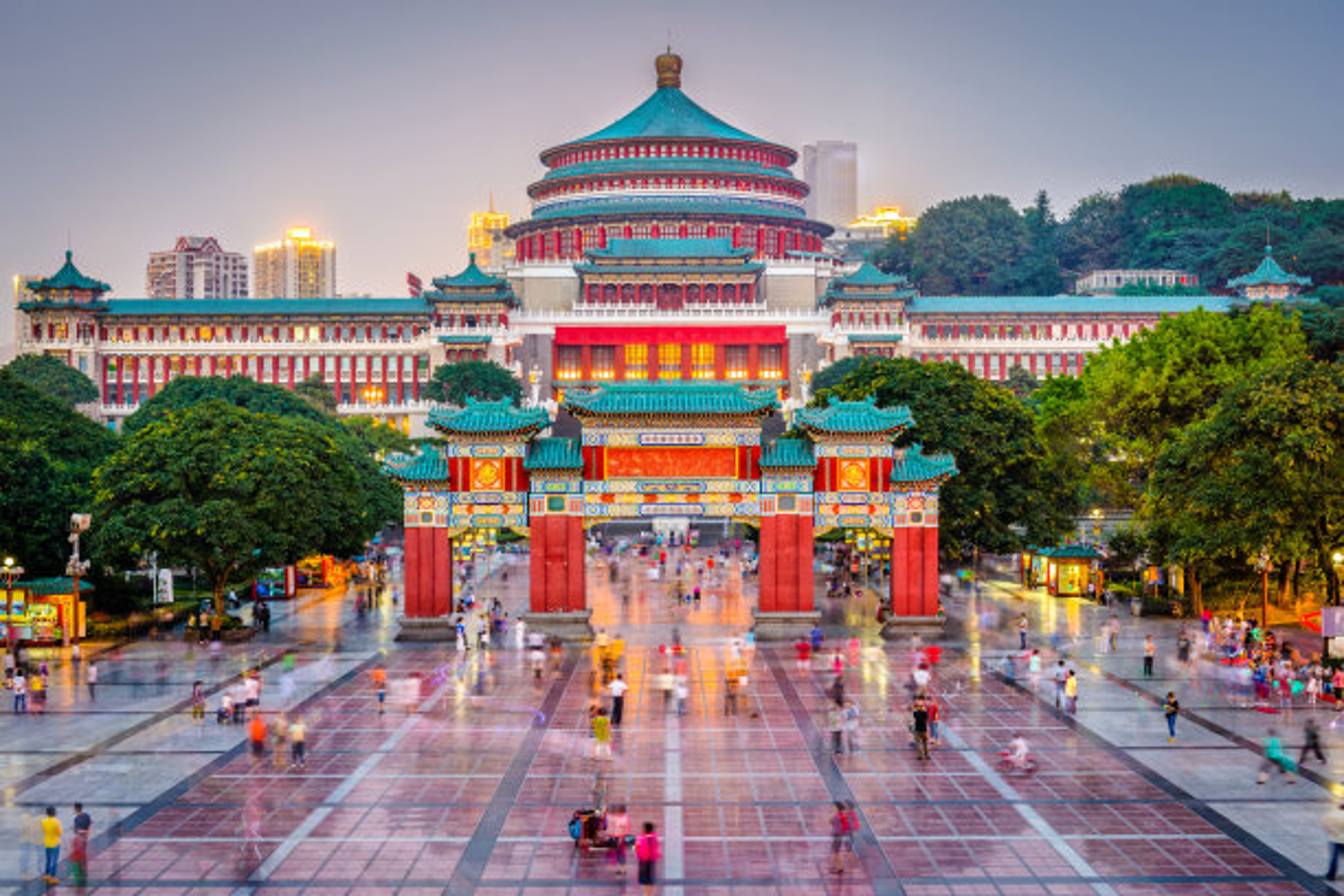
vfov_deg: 27.0
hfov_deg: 39.6
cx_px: 672
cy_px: 448
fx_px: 1867
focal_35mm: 50
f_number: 8
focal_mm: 50
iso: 125
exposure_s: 30
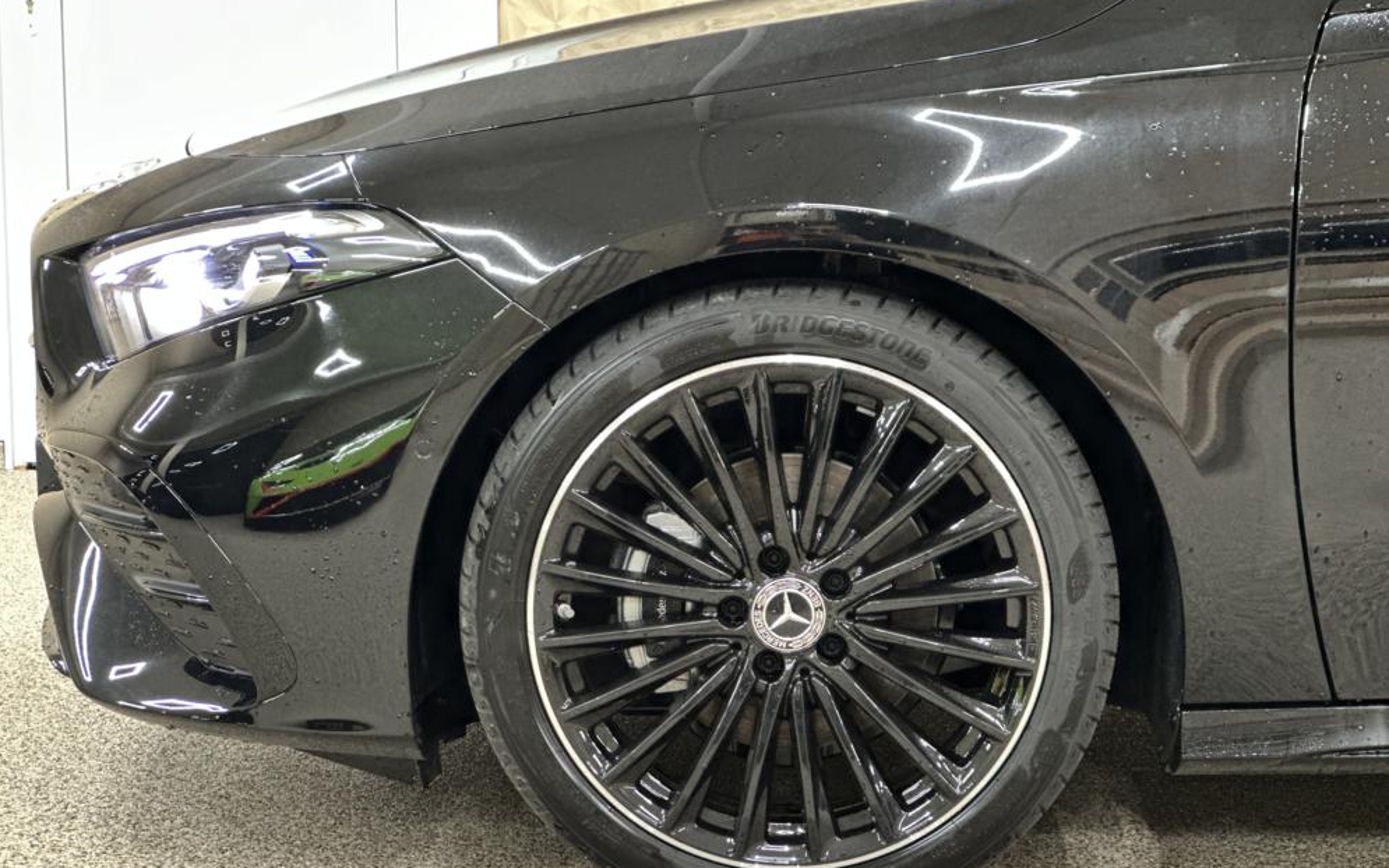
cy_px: 487
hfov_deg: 25.2
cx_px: 692
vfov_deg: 15.9
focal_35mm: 82
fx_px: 3104
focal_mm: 9
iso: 500
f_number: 2.8
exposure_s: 1/15
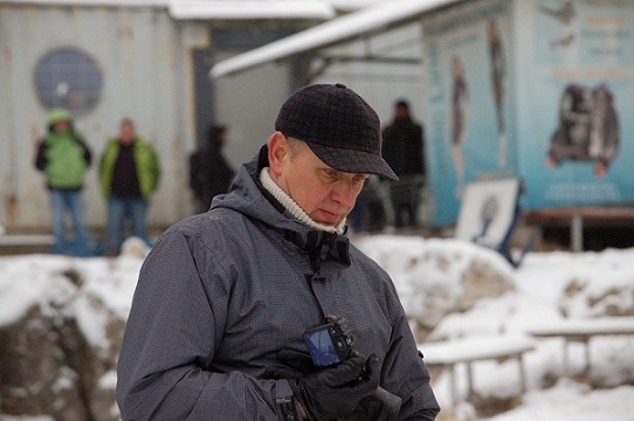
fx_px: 2770
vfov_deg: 8.7
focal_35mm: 158
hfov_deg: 13.1
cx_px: 317
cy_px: 210
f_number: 5.6
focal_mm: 105
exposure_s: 1/500
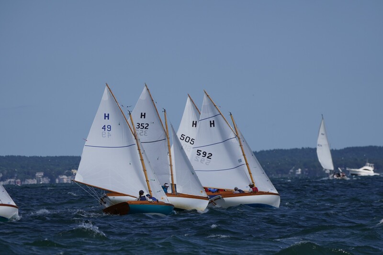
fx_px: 4148
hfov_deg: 5.3
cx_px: 192
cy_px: 128
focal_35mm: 390
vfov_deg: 3.5
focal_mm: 260
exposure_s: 1/1600
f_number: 5.6
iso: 125
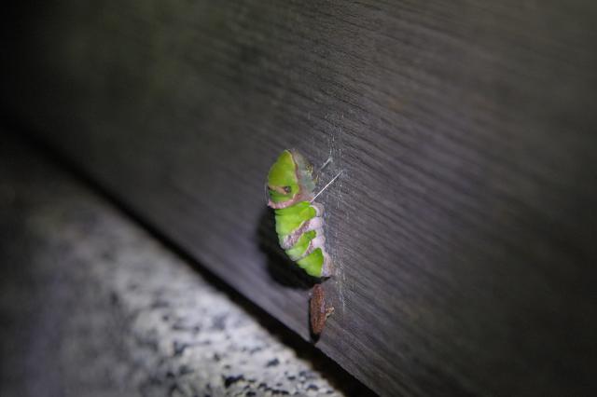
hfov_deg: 18.3
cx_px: 298
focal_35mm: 112
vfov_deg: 12.2
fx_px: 1856
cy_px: 198
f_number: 5.6
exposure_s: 1/125
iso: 1250
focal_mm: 75
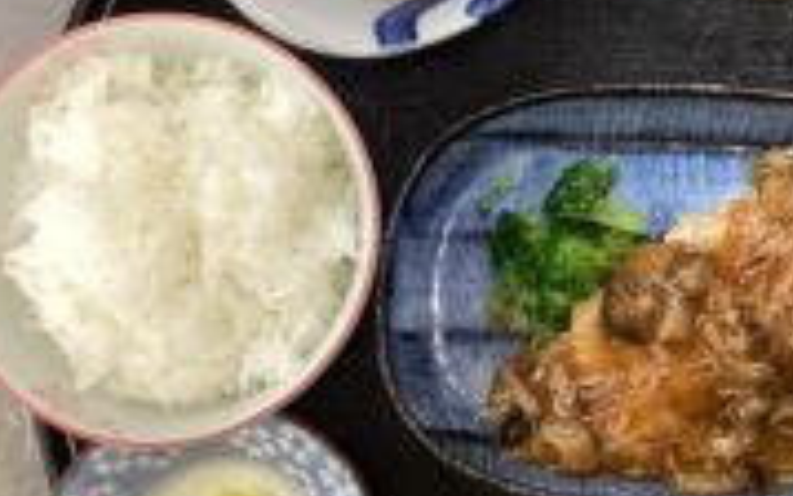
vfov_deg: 18.9
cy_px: 197
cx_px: 662
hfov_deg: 28.9
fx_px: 1492
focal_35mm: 69
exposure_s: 1/50
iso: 160
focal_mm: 3.3
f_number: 2.4
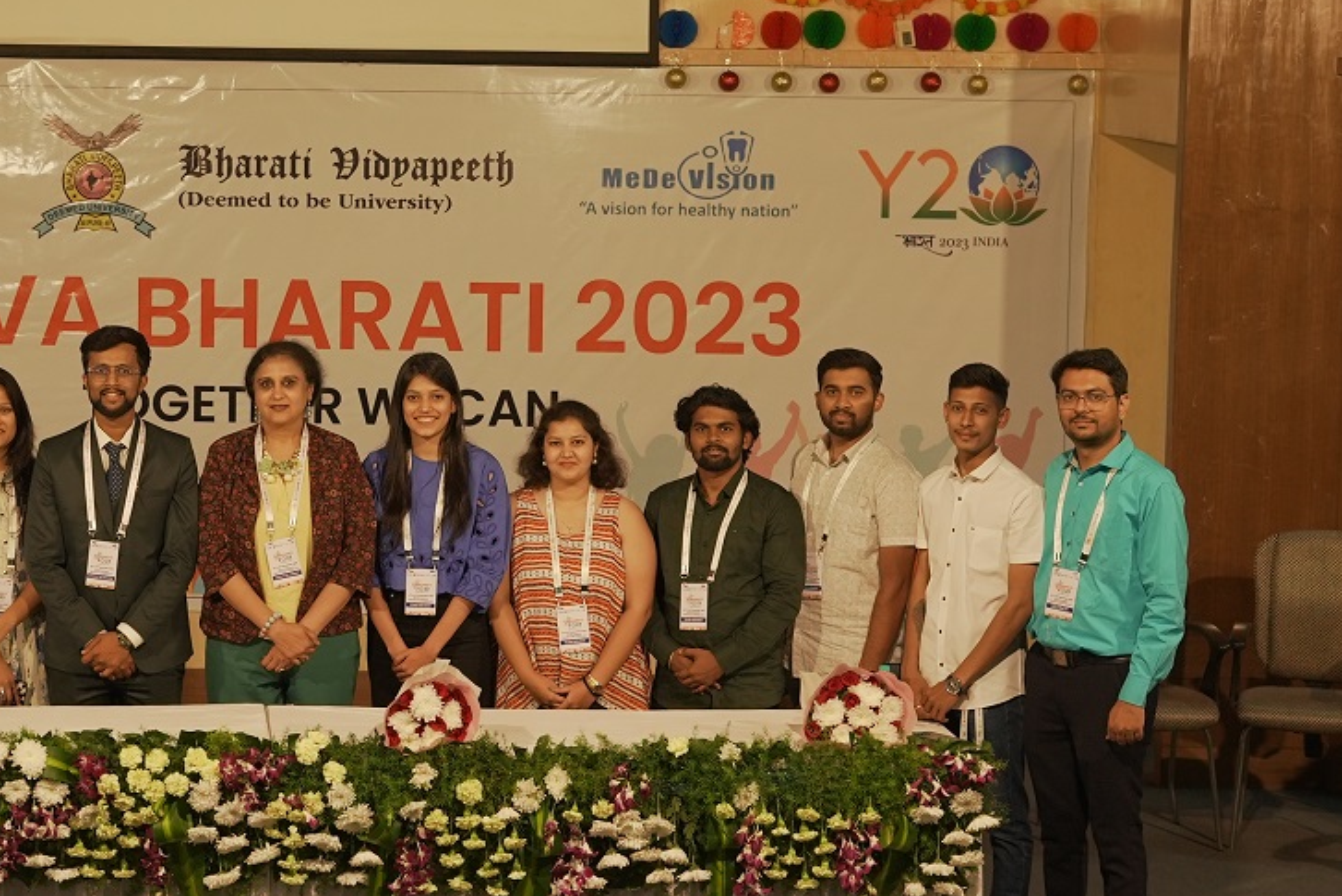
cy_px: 321
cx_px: 316
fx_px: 3281
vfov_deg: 15.5
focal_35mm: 88
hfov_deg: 22.9
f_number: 4.5
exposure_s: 1/125
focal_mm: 50
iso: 2000
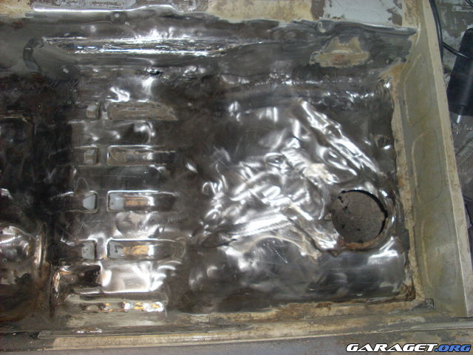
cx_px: 236
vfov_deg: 37.7
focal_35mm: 38
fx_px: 519
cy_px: 178
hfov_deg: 49.0
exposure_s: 1/45
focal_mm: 6.3
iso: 100
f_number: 3
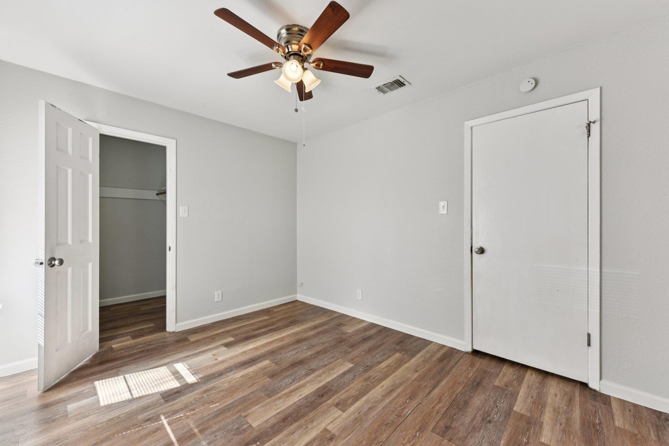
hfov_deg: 104.3
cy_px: 223
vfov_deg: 81.2
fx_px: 260
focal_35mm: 14
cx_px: 334
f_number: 8
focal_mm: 14
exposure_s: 1/20
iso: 100
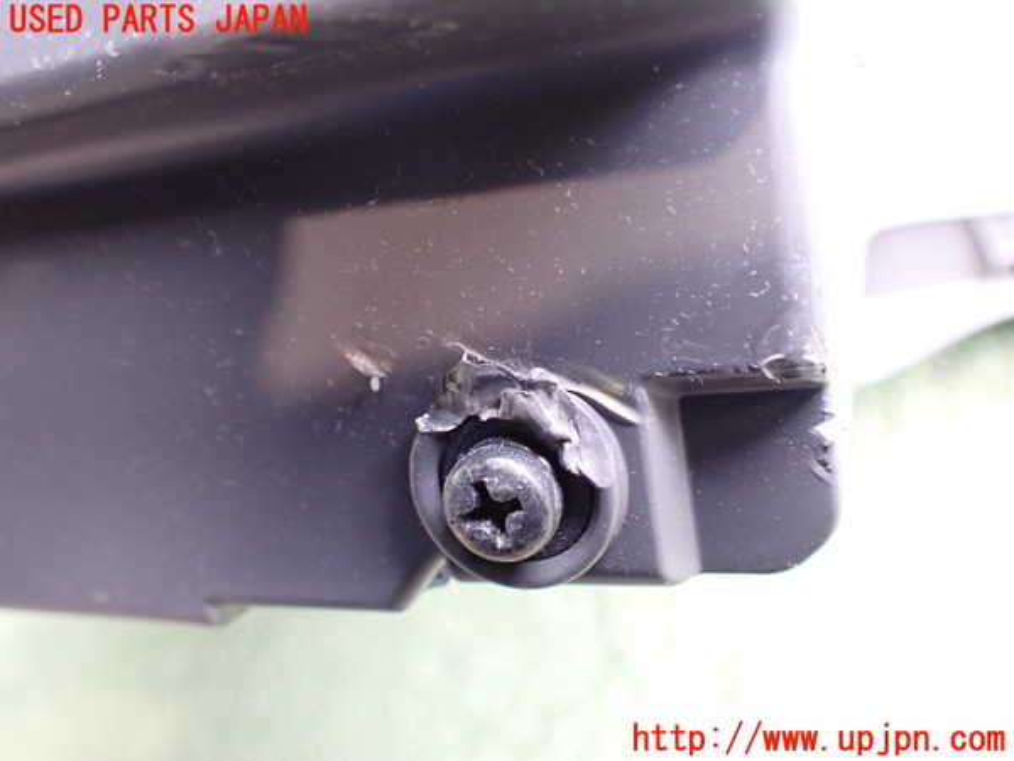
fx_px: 879
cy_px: 380
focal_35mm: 30
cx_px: 507
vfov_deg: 46.8
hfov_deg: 60.0
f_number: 2.3
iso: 800
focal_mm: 5.4
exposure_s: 1/40
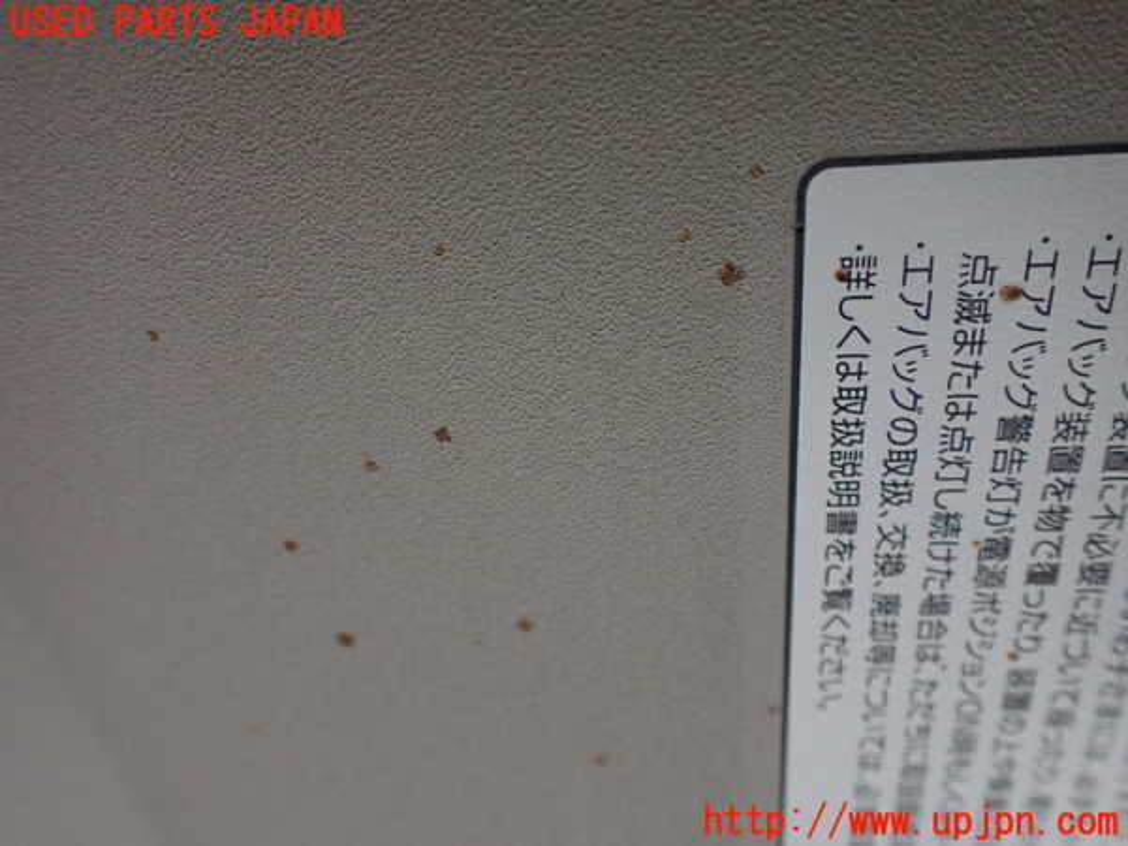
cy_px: 423
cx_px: 564
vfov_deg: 46.8
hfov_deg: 60.0
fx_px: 978
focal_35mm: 30
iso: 800
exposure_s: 1/60
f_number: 2.3
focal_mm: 5.4
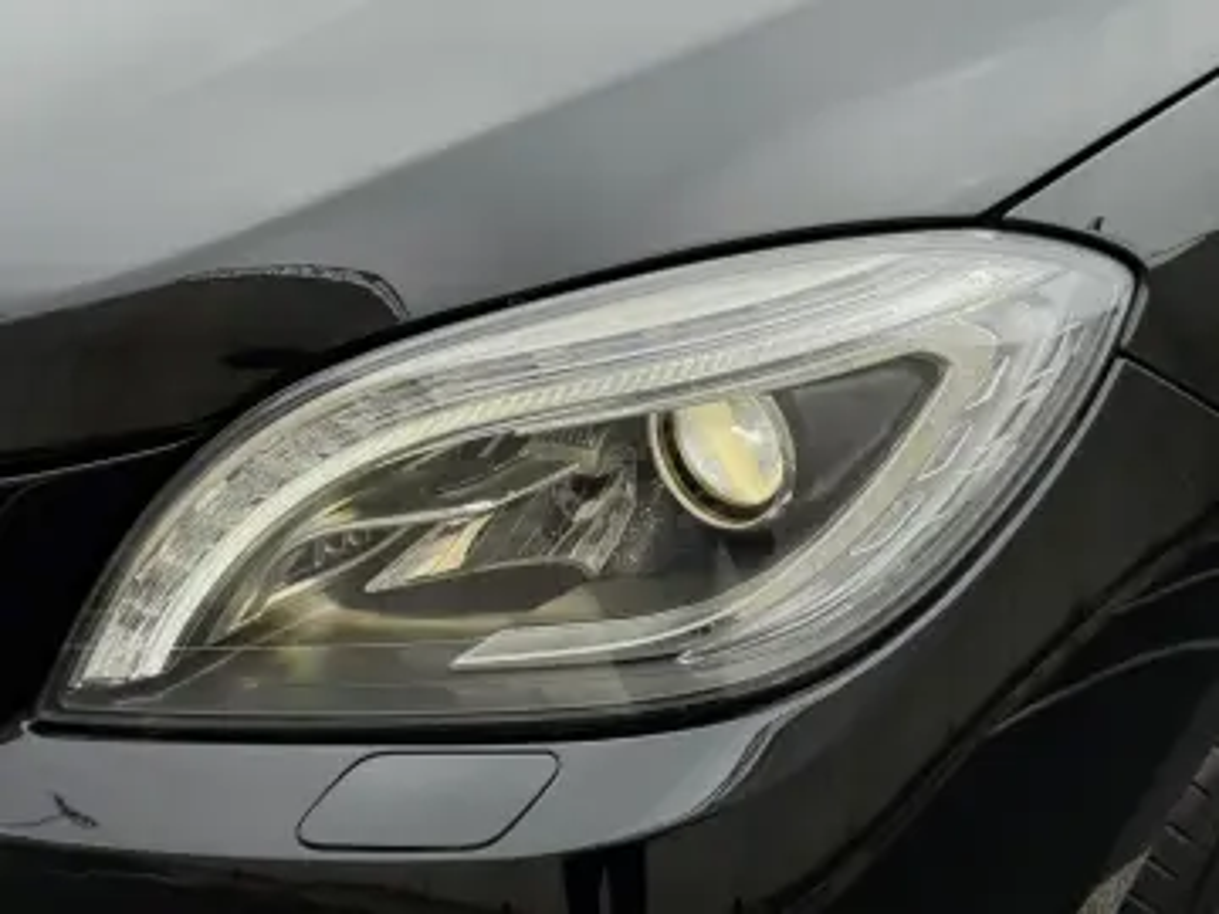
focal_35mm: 48
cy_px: 457
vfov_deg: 30.3
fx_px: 1690
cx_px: 610
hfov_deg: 39.7
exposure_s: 1/506
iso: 64
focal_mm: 6.76
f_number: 1.78
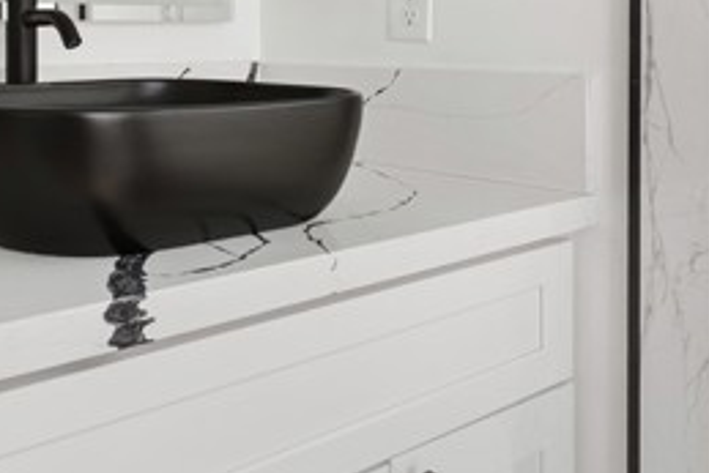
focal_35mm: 42
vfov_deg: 30.6
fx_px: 828
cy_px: 51
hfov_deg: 42.6
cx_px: 74
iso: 400
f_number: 5.6
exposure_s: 1/25
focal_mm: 17
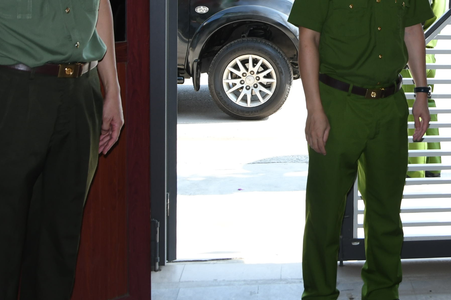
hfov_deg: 24.8
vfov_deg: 17.2
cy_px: -20
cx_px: 473
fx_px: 964
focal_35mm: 77
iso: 400
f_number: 6.3
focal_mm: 22
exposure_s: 1/200
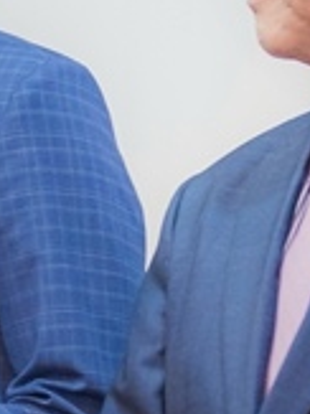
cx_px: -231
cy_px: 246
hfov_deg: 4.9
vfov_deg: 6.6
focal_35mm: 302
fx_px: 3611
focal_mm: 50
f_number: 3.2
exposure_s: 1/200
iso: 1600
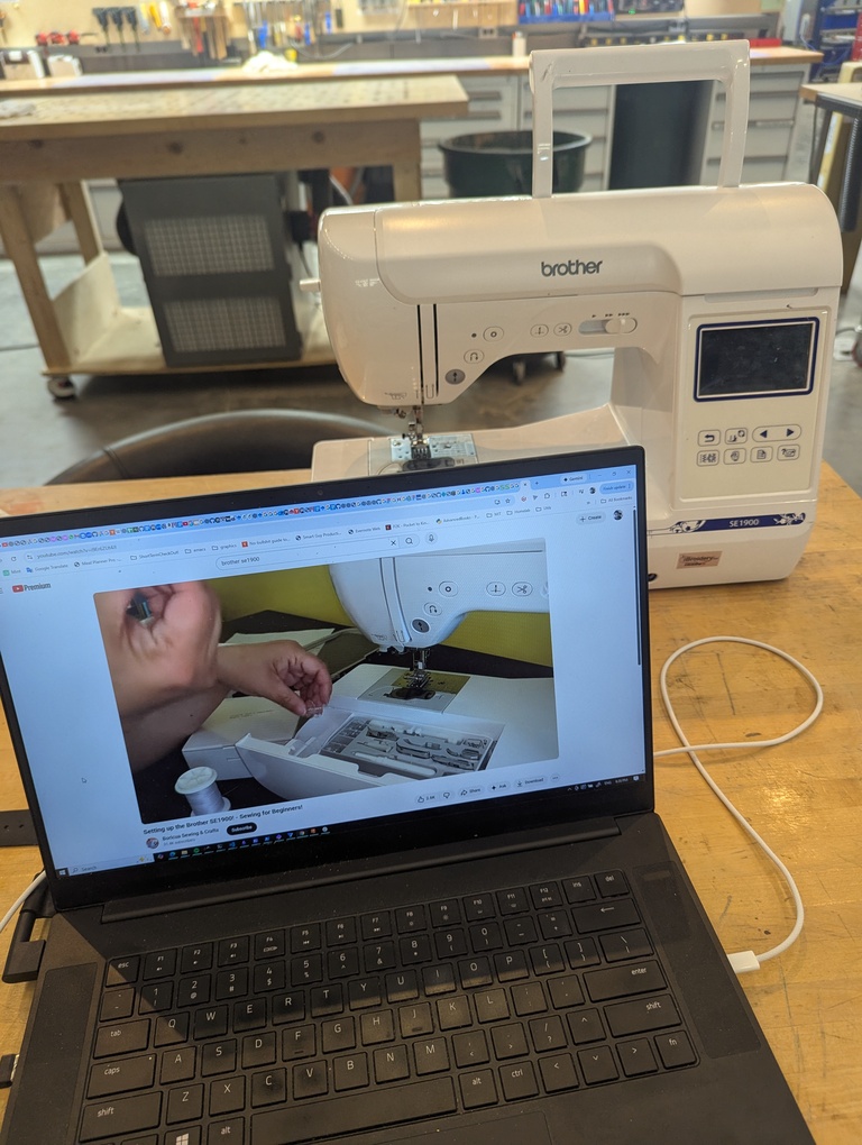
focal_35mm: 24
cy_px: 572
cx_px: 431
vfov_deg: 71.5
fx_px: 795
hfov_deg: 56.9
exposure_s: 1/120
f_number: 1.85
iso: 113
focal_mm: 6.81
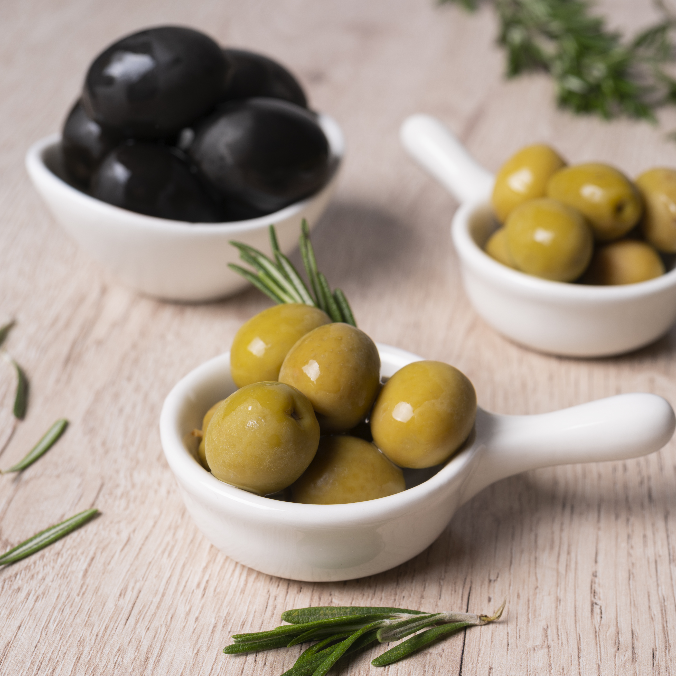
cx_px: 411
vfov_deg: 26.9
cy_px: 337
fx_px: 1414
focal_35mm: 64
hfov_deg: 26.8
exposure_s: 1/125
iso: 100
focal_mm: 50
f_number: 8
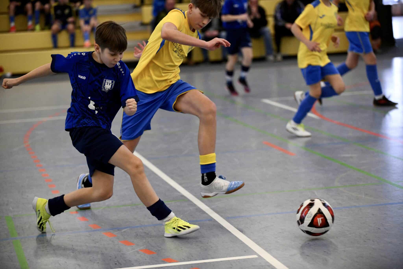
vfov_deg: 11.2
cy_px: 134
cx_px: 202
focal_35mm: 122
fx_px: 1366
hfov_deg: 16.8
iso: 5000
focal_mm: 122
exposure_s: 1/1250
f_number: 2.8
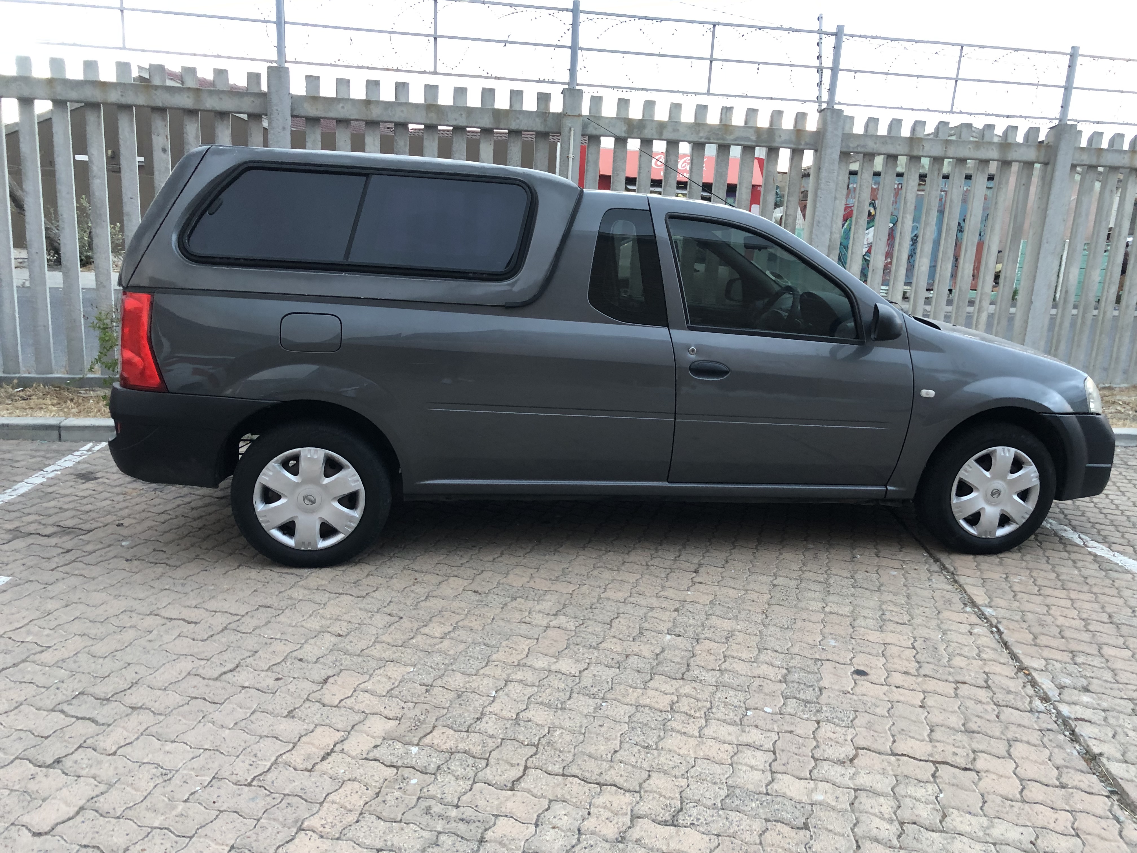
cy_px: 426
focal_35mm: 28
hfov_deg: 63.4
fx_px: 920
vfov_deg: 49.7
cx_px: 568
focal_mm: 4
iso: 40
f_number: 1.8
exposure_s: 1/17
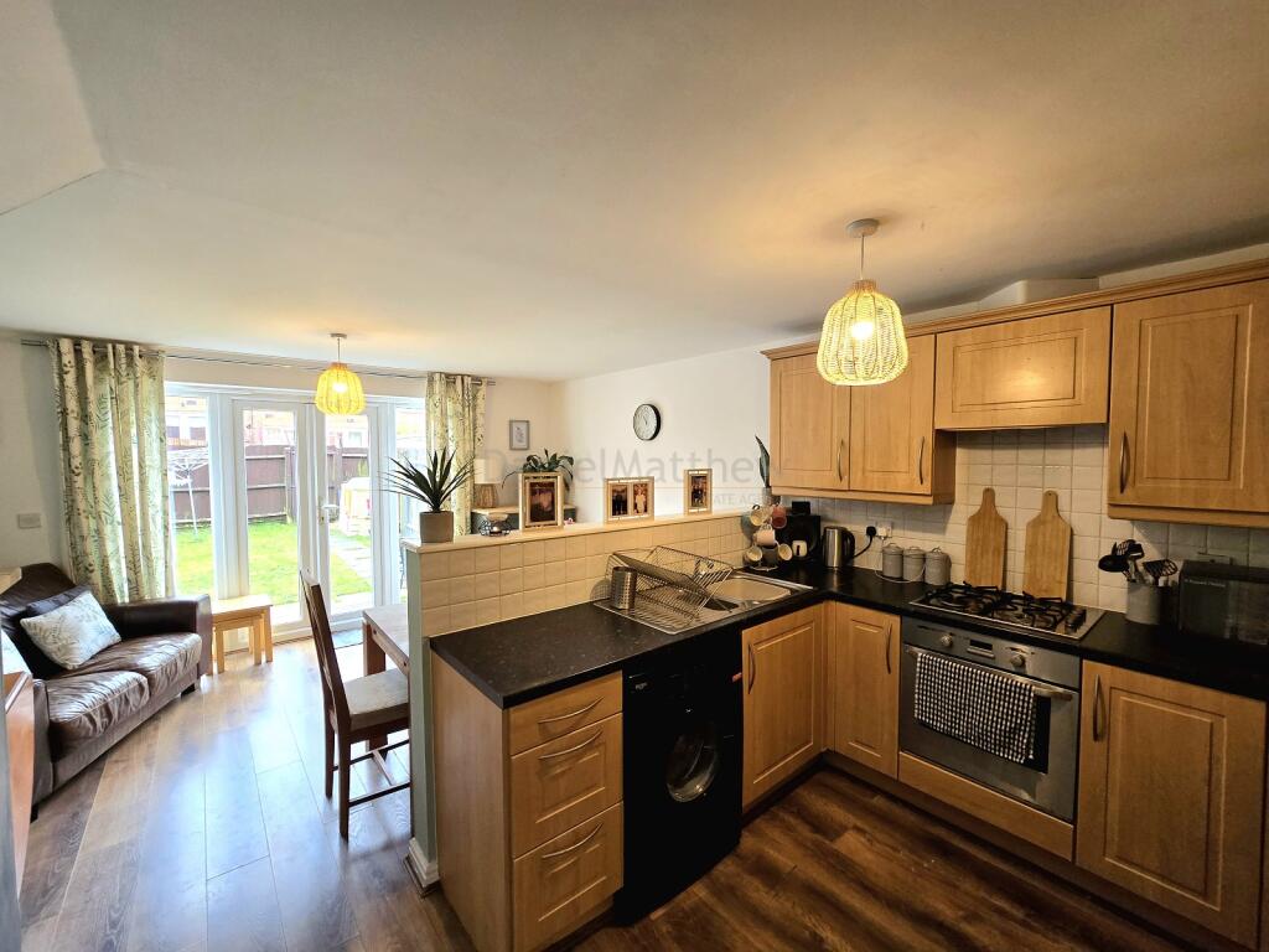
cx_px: 634
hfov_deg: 106.2
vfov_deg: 89.9
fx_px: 477
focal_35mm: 13
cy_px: 476
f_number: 2.2
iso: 160
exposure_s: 1/60.2
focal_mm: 2.2
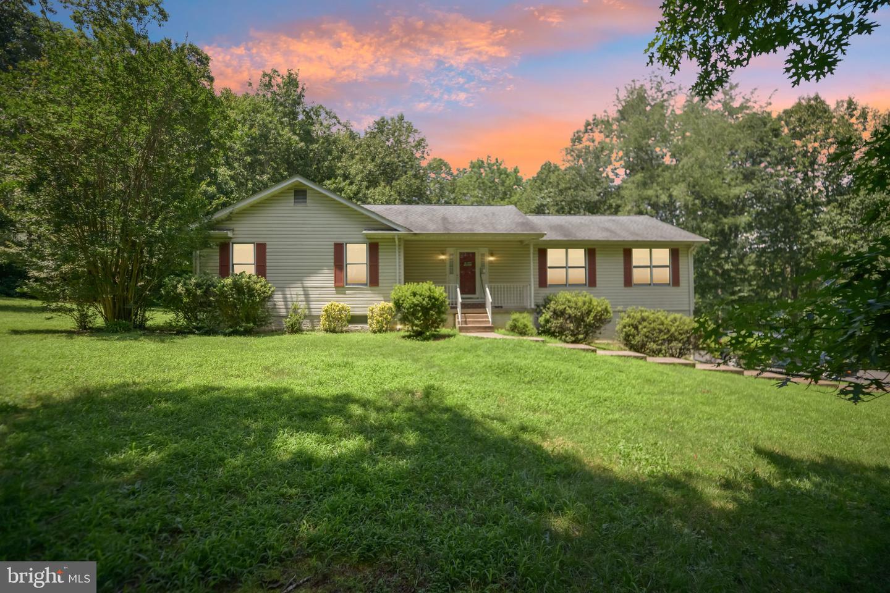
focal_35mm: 14
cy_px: 296
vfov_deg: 81.2
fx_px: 346
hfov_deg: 104.3
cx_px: 445
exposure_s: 1/2500
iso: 400
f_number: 2.8
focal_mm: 14
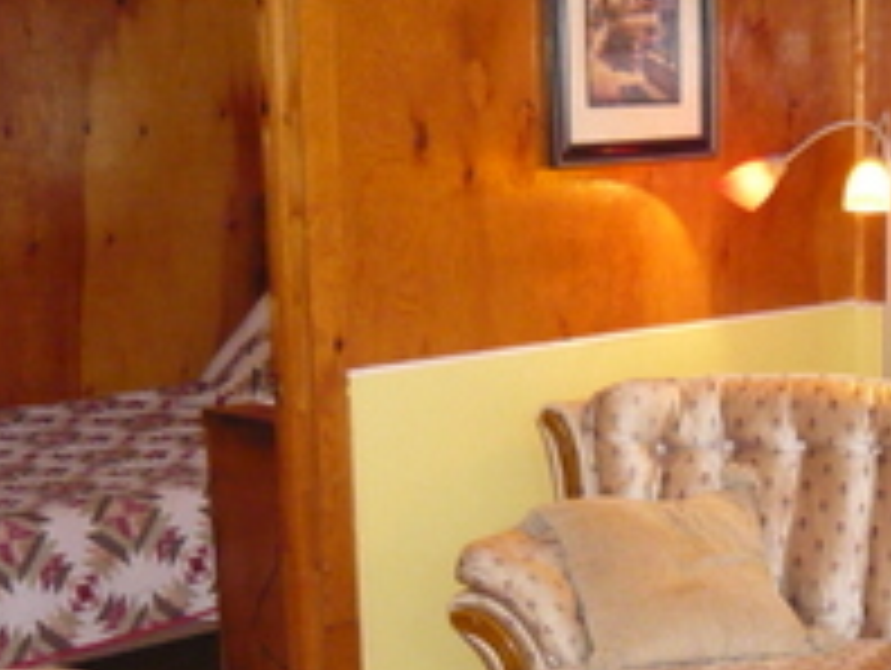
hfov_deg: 23.9
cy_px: 540
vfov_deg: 18.3
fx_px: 2062
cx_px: 765
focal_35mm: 80
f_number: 2.8
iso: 500
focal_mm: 5.5
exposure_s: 1/30
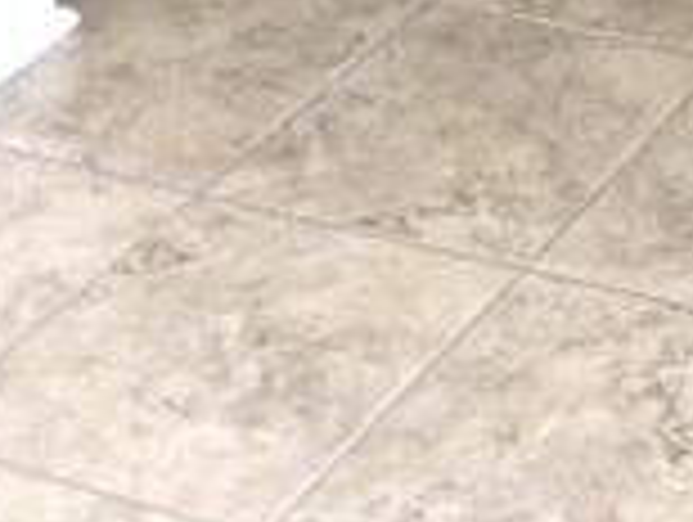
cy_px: -441
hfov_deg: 13.1
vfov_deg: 10.2
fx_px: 2747
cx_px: 1233
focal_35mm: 137
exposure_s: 1/20
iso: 320
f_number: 2.4
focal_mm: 4.12
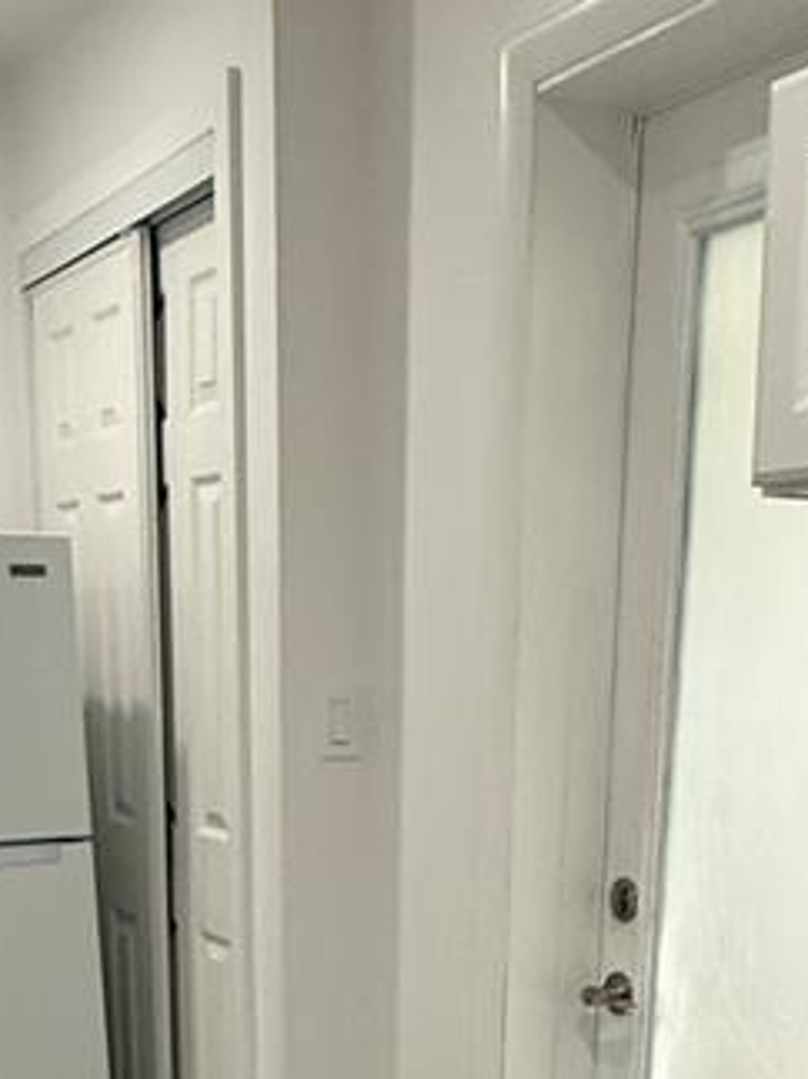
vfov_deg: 32.5
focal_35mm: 52
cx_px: 437
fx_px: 1619
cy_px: 1176
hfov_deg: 28.0
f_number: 2.2
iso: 320
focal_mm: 2.22
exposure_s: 1/120
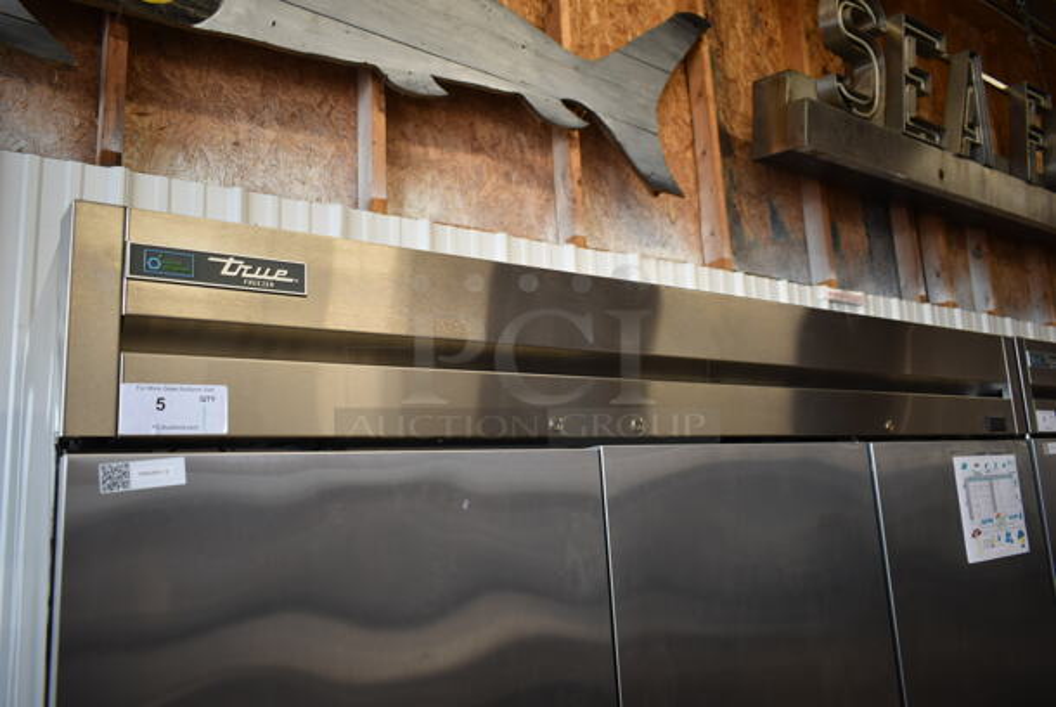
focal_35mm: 27
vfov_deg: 48.0
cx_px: 528
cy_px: 354
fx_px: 793
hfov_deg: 67.3
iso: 140
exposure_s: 1/30
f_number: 3.5
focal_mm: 18
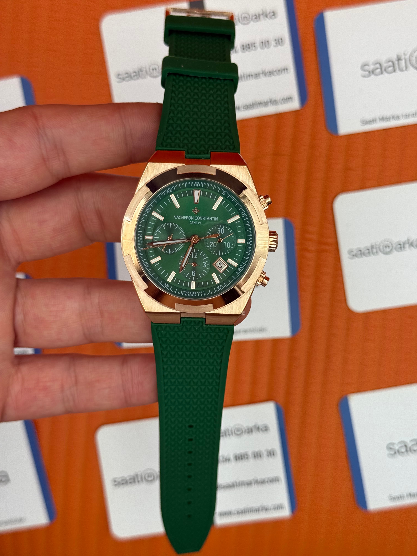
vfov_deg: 39.7
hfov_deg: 30.3
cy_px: 278
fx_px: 771
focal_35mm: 48
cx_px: 208
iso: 64
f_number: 1.78
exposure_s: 1/641
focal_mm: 6.76
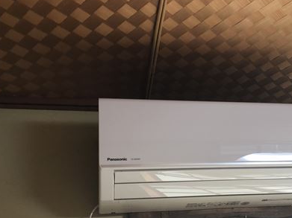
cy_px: 156
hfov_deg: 43.1
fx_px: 363
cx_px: 202
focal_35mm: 43
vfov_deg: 33.1
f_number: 1.8
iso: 50
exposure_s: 1/17
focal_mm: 3.99
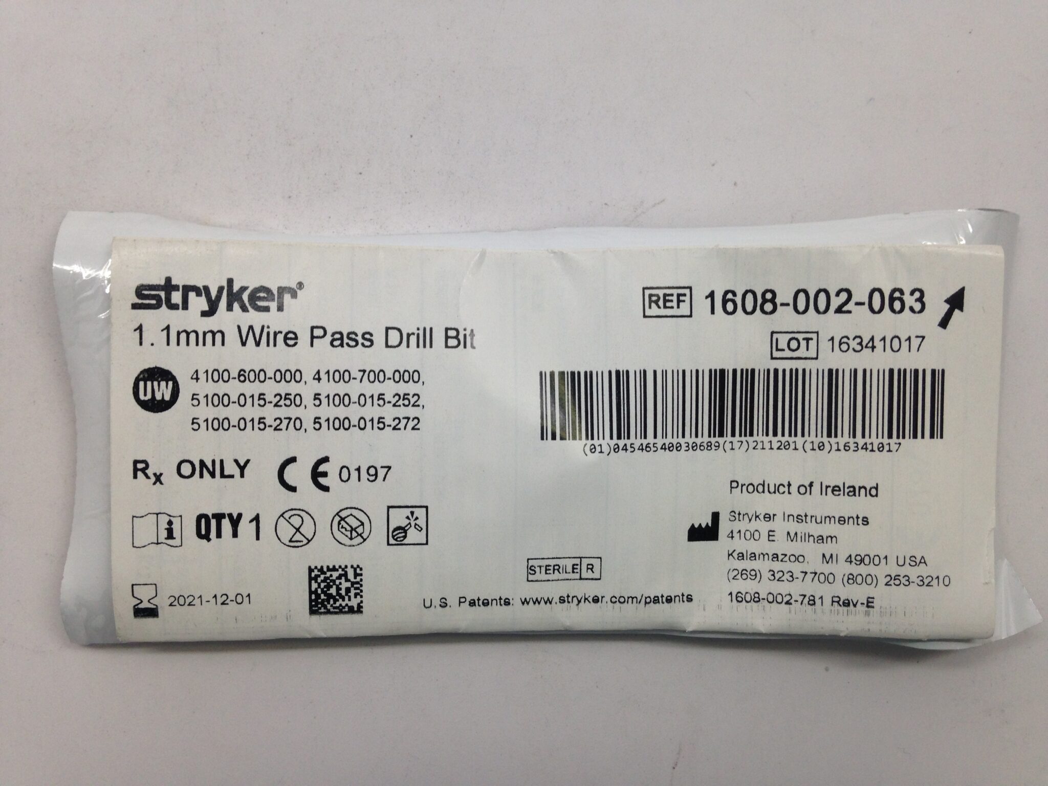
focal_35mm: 33
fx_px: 999
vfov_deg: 42.9
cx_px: 524
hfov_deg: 55.4
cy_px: 393
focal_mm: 4.12
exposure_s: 1/60
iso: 64
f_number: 2.4
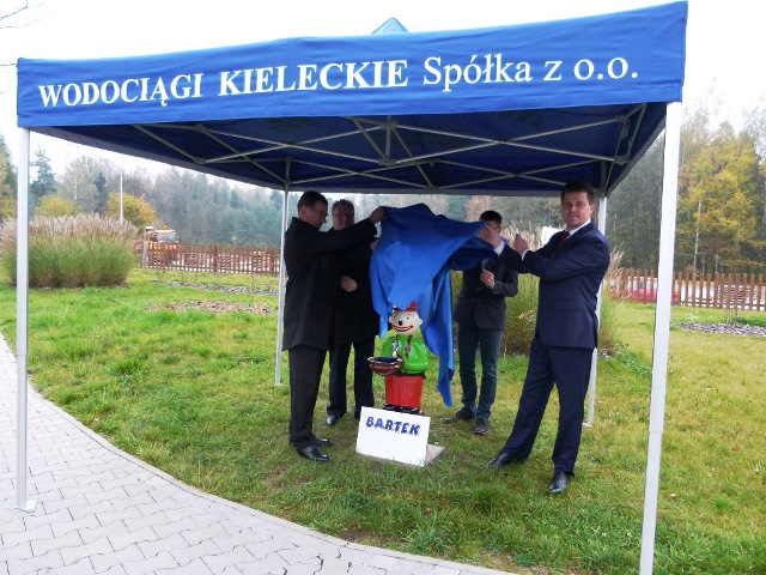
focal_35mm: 25
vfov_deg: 54.9
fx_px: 553
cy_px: 288
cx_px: 383
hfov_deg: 69.4
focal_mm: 4.5
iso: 125
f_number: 2.8
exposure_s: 1/60
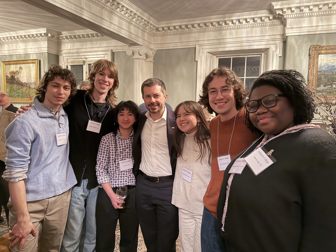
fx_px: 243
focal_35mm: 25
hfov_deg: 69.4
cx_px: 175
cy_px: 123
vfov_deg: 54.9
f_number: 1.78
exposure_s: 1/20
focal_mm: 6.76
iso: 1600
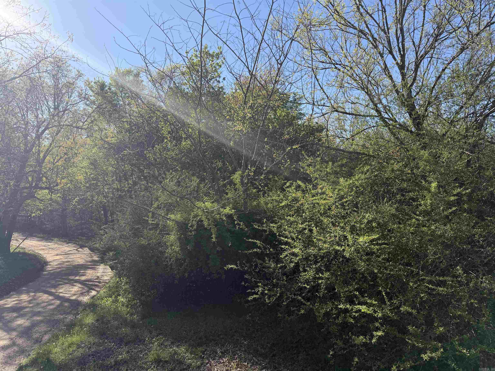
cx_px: 248
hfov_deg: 71.6
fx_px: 343
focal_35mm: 24
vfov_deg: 56.8
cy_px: 186
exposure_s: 1/2907
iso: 100
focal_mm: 6.76
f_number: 1.78
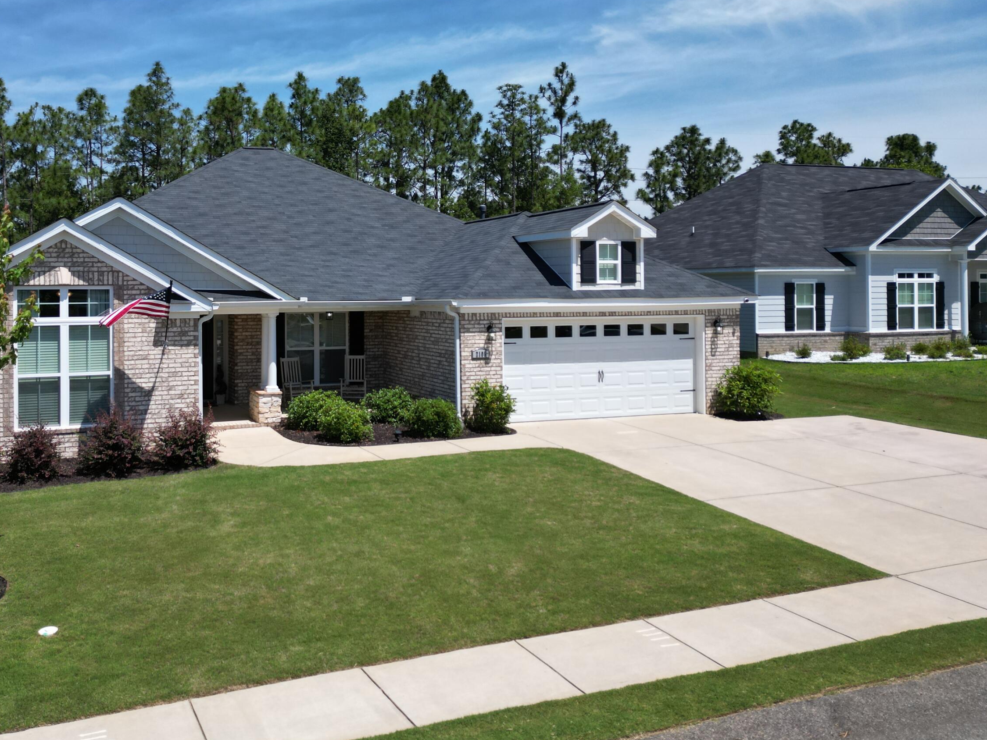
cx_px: 345
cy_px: 291
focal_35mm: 32
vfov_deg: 43.9
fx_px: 913
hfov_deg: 55.8
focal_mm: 6.72
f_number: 1.7
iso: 130
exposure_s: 1/4000
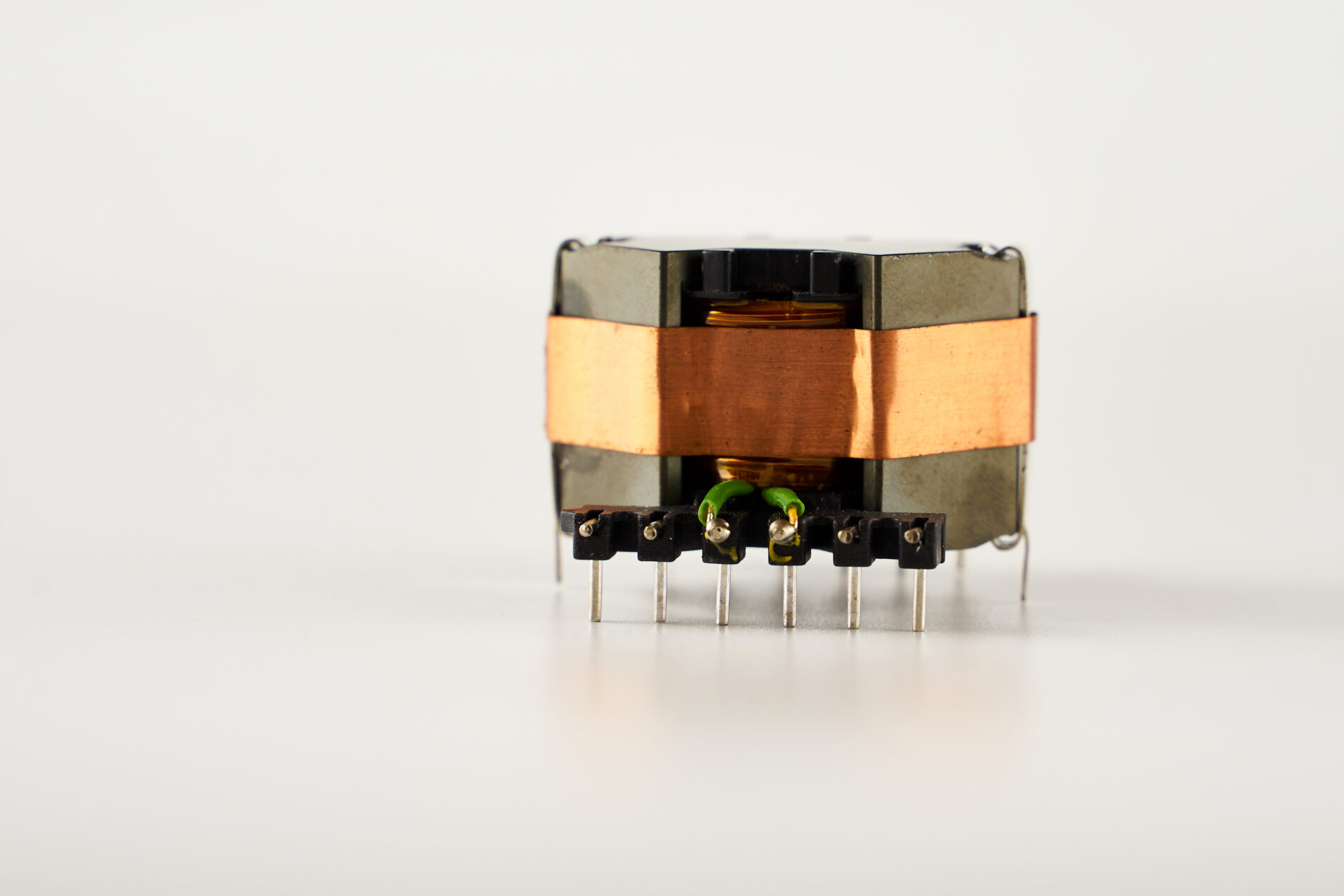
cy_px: 337
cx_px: 776
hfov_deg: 20.2
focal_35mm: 101
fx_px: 3771
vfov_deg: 13.5
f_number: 8
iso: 125
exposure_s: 1/40
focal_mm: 75
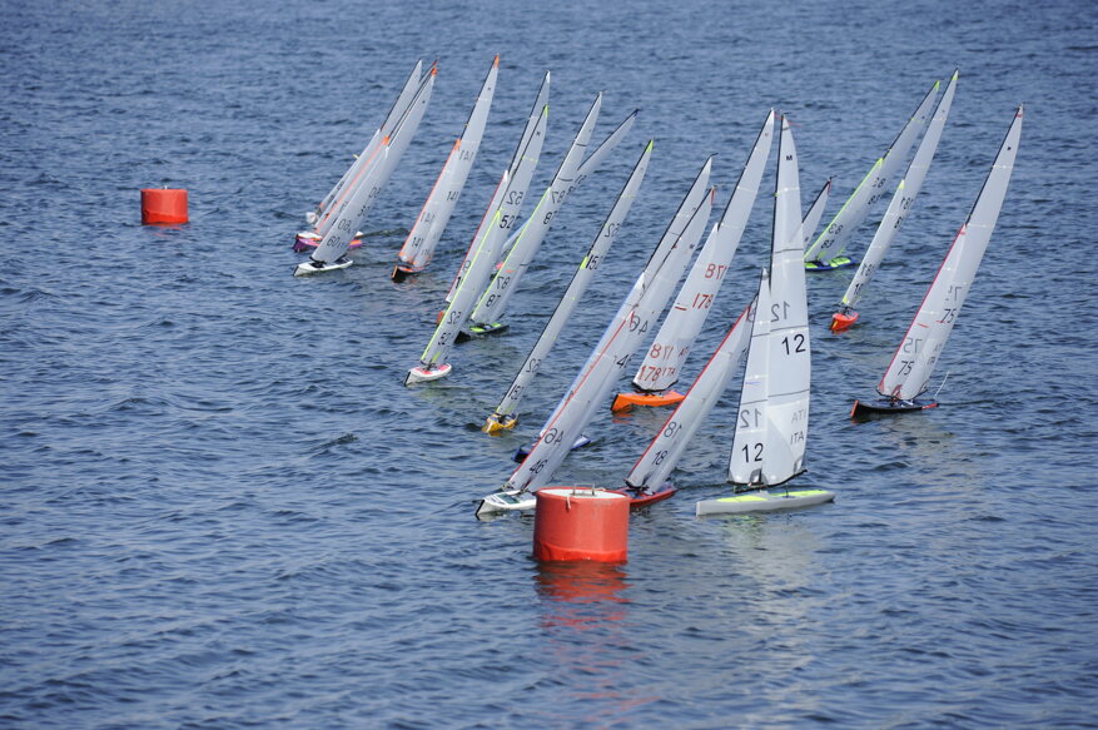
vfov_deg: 6.9
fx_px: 6094
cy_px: 365
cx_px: 549
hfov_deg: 10.3
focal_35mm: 200
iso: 320
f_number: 5.6
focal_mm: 200
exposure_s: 1/2000
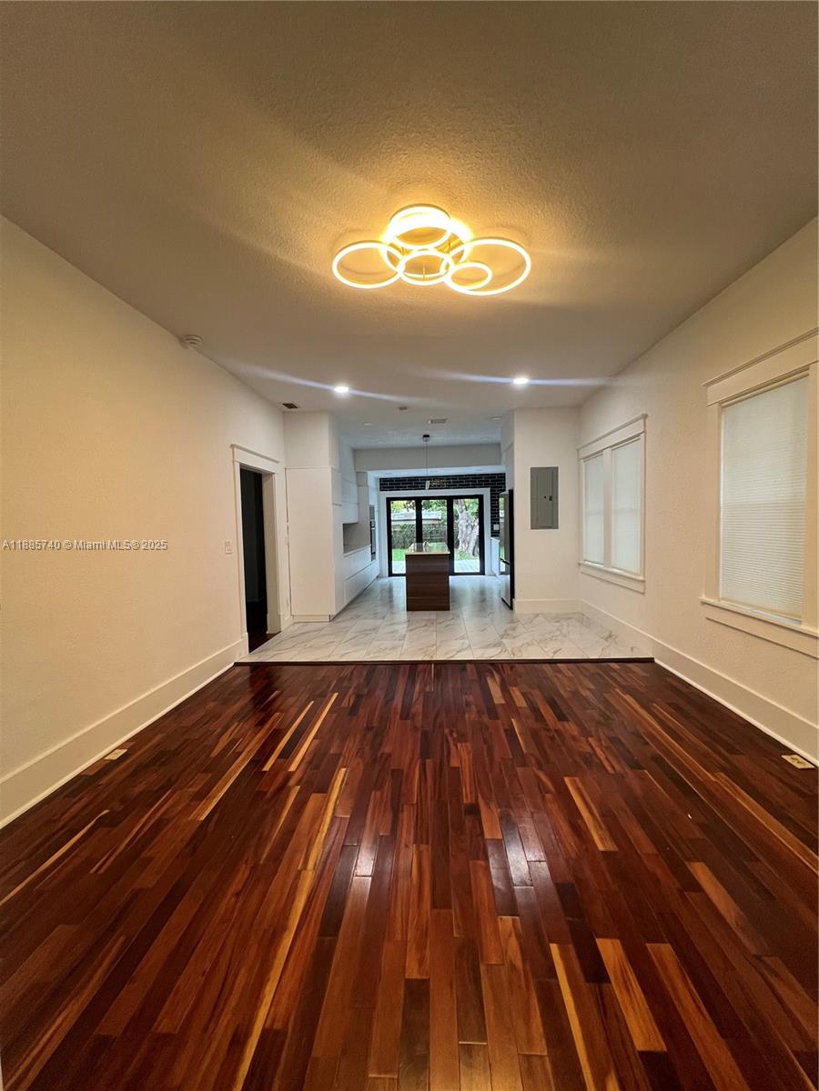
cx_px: 410
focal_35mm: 13
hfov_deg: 89.9
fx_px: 410
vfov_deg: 106.2
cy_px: 546
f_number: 1.8
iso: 250
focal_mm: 1.57
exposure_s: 1/120
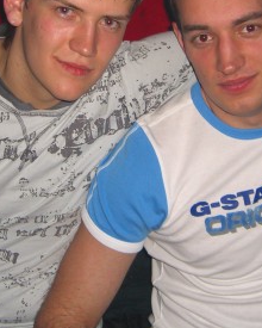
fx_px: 785
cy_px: 80
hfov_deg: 18.9
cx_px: 123
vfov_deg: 23.3
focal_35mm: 81
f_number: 2.8
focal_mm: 7.9
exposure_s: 1/60
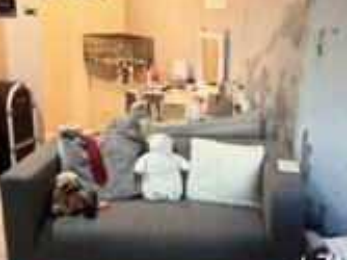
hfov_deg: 38.8
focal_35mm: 49
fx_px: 491
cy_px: 147
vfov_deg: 29.6
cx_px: 207
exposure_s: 1/50
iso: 1000
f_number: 2.2
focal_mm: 2.22
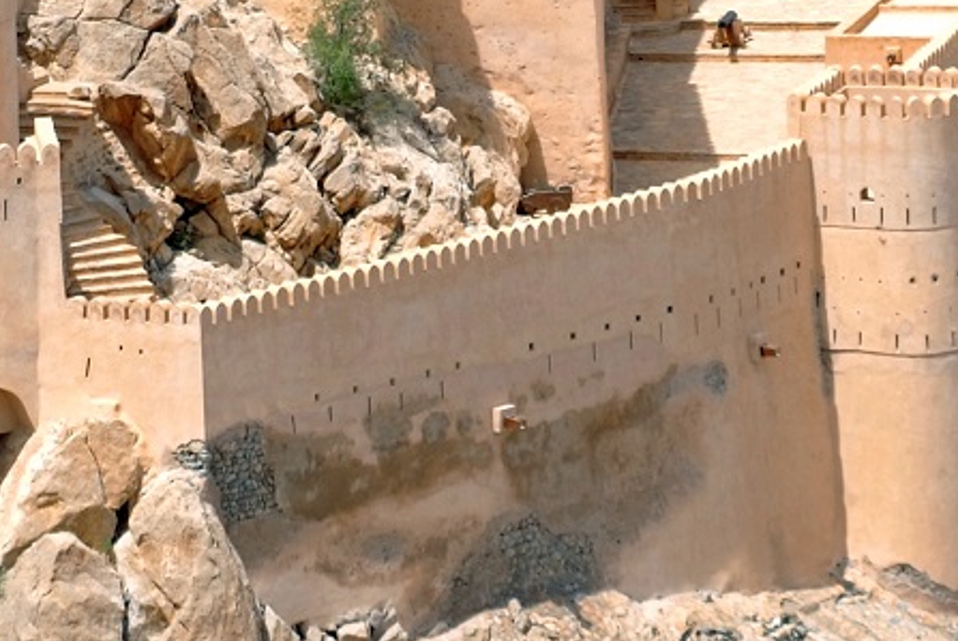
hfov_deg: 5.8
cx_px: 686
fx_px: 9376
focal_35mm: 352
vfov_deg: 3.9
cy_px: -153
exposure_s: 1/800
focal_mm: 70
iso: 100
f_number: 5
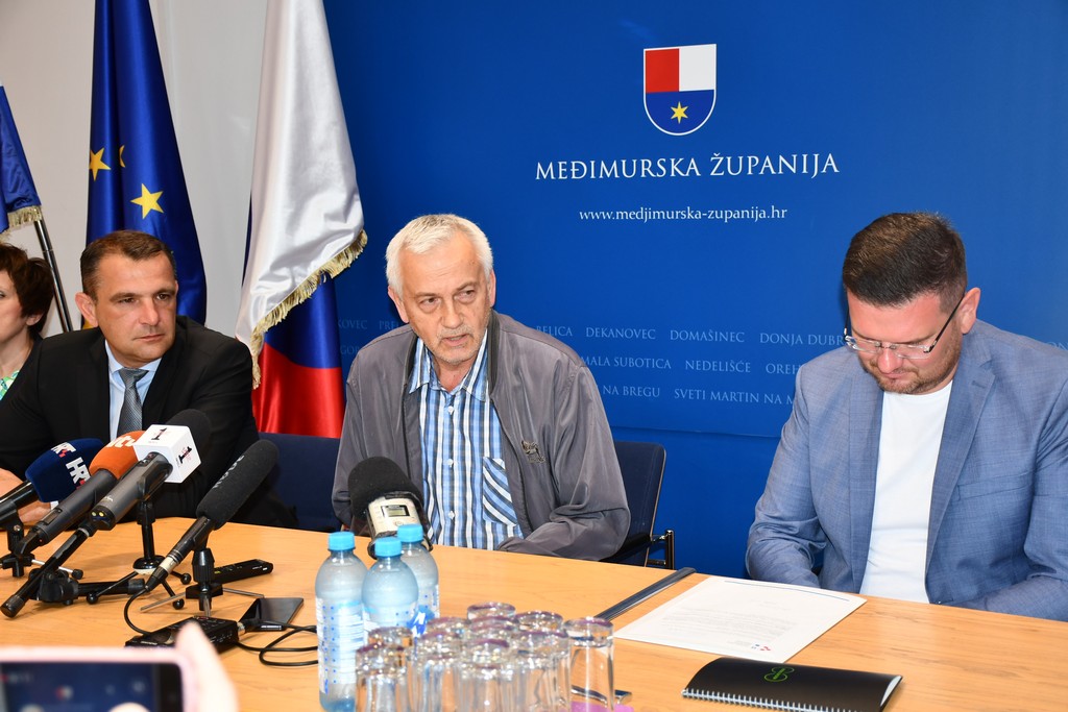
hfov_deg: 38.9
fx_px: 1513
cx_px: 534
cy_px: 356
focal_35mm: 51
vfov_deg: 26.5
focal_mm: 34
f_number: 4.2
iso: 450
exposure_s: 1/60
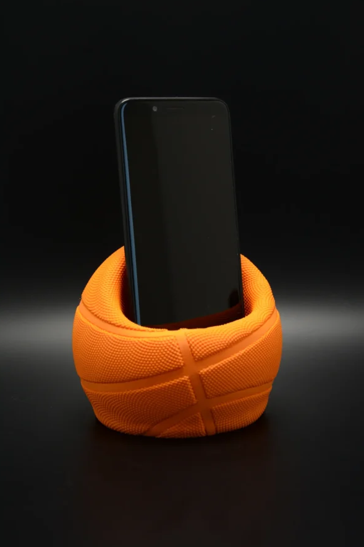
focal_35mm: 61
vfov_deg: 32.9
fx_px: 925
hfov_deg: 22.3
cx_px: 179
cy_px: 274
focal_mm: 40
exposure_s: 1/60
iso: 800
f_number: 4.5
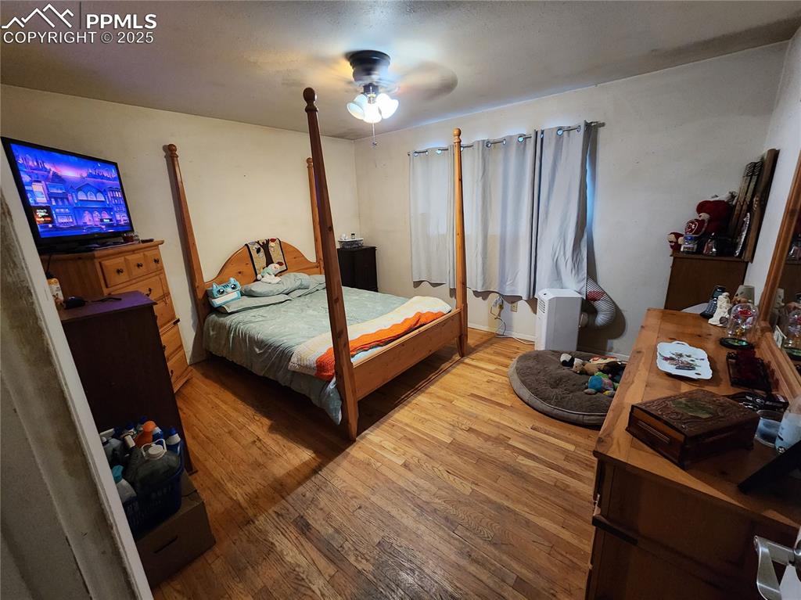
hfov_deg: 106.2
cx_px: 400
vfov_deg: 89.9
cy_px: 300
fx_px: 301
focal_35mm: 13
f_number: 2.2
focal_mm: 2.2
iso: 800
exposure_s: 1/24
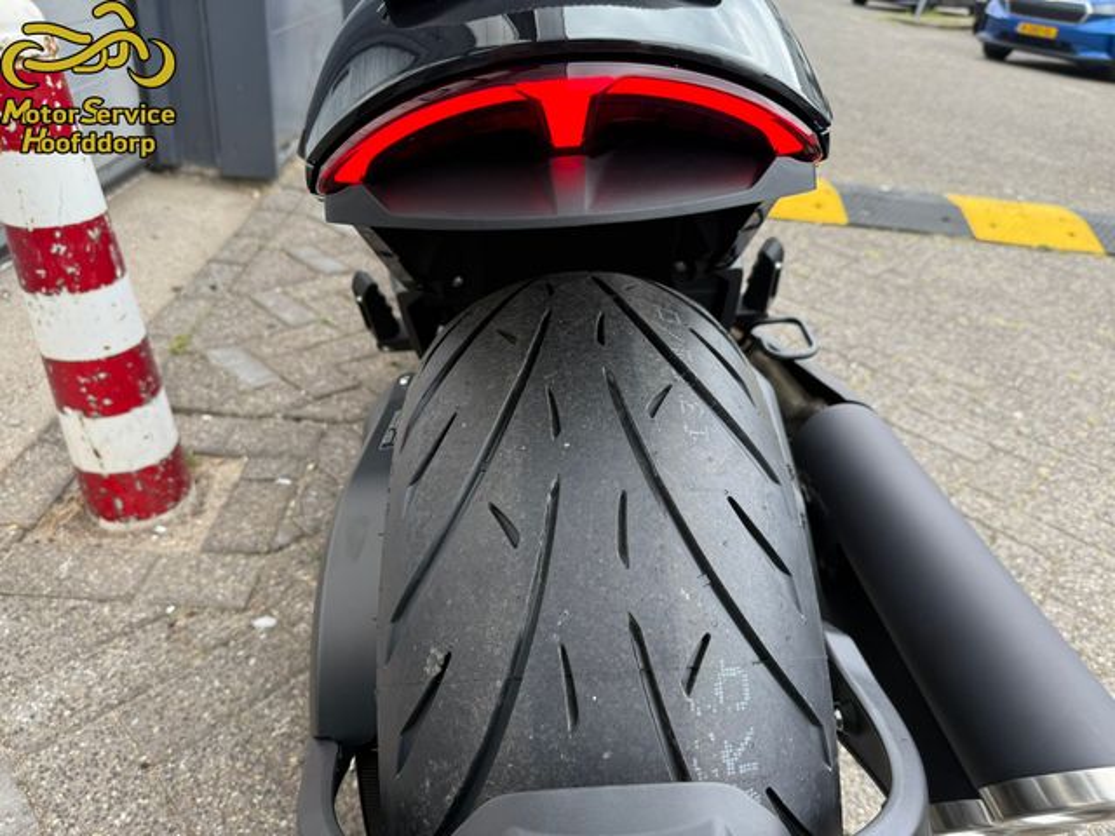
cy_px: 418
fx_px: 773
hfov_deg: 71.6
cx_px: 558
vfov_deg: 56.8
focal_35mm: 24
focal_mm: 6.76
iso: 80
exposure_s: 1/722
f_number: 1.78
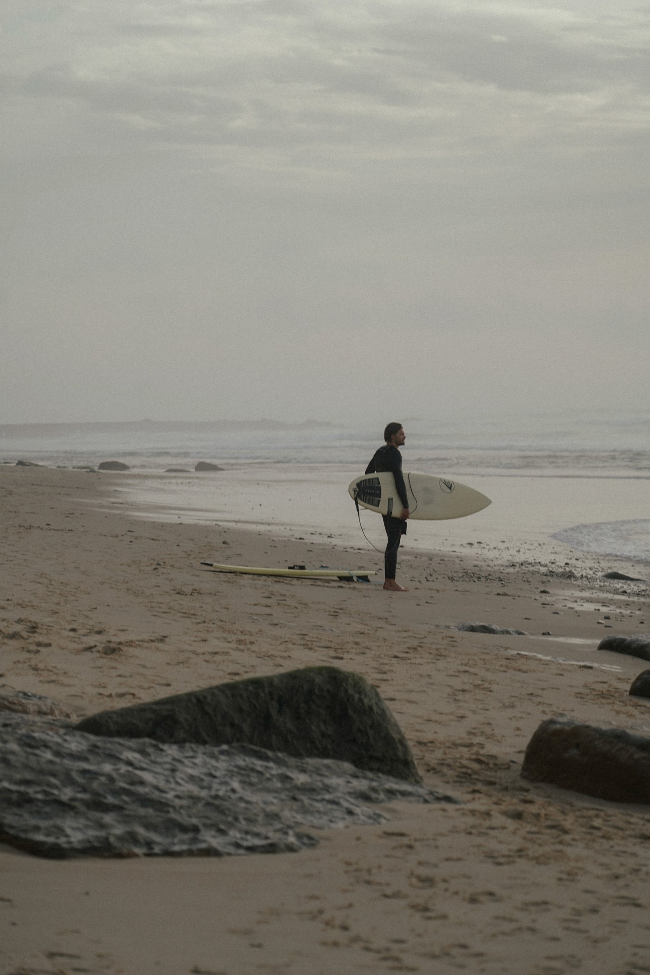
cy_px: 488
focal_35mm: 105
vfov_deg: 19.5
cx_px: 325
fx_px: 2844
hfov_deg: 13.0
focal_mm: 105
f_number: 5
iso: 250
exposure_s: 1/640
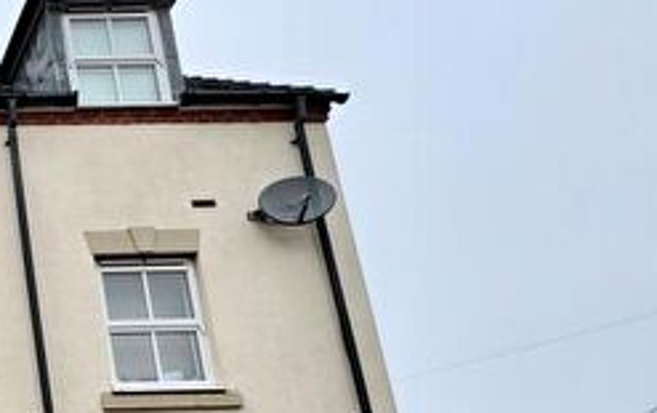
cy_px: 417
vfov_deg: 28.6
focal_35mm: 42
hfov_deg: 33.3
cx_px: -213
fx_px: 753
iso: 40
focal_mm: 2.22
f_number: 2.2
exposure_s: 1/293
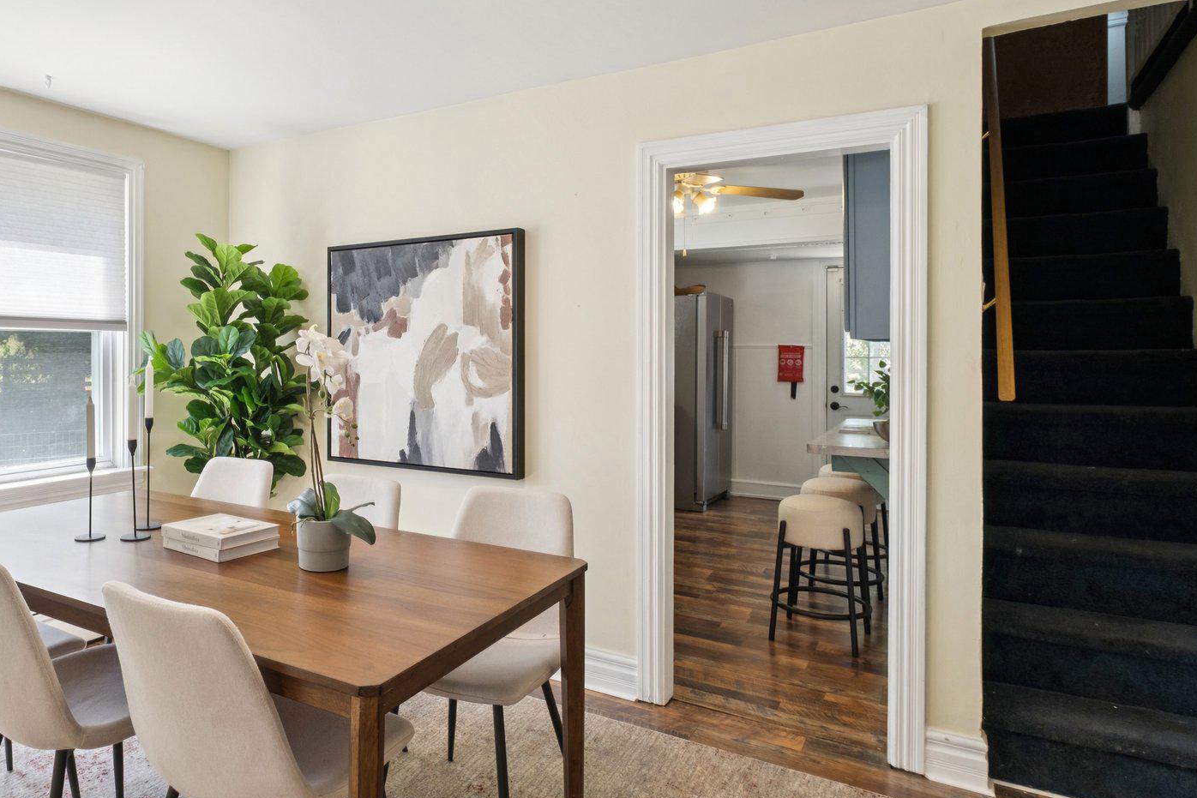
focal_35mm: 22
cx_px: 451
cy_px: 359
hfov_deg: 77.2
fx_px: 732
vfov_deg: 57.1
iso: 250
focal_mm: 10
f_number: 8
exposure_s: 1/20
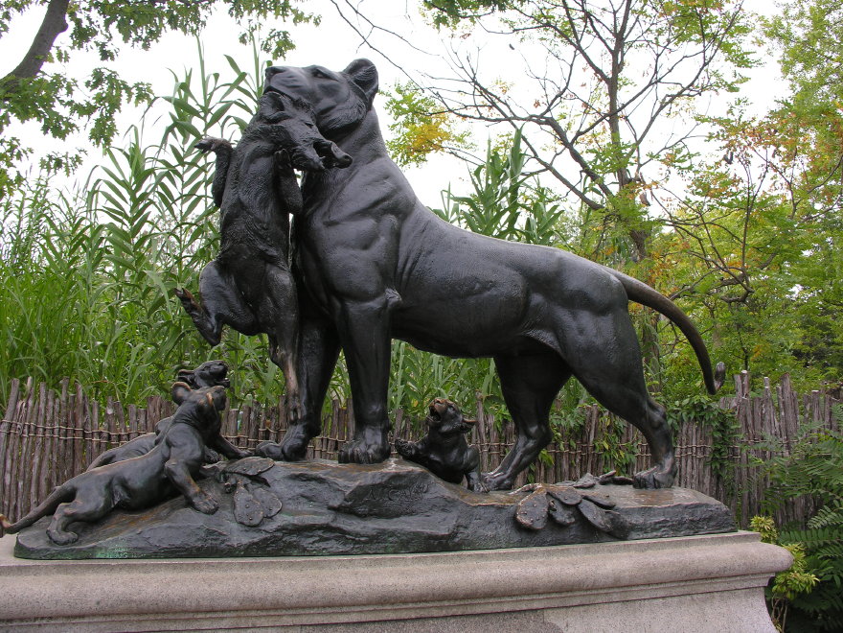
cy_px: 316
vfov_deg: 40.7
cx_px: 422
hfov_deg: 52.6
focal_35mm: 35
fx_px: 852
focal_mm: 8.9
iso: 50
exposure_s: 1/120
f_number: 4.5
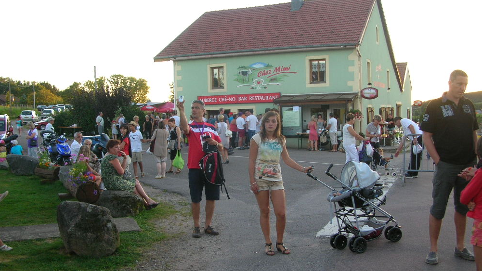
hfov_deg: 51.6
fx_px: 498
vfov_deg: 30.4
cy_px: 150
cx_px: 245
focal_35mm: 39
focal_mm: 5.8
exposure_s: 1/49.6
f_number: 2.8
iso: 50
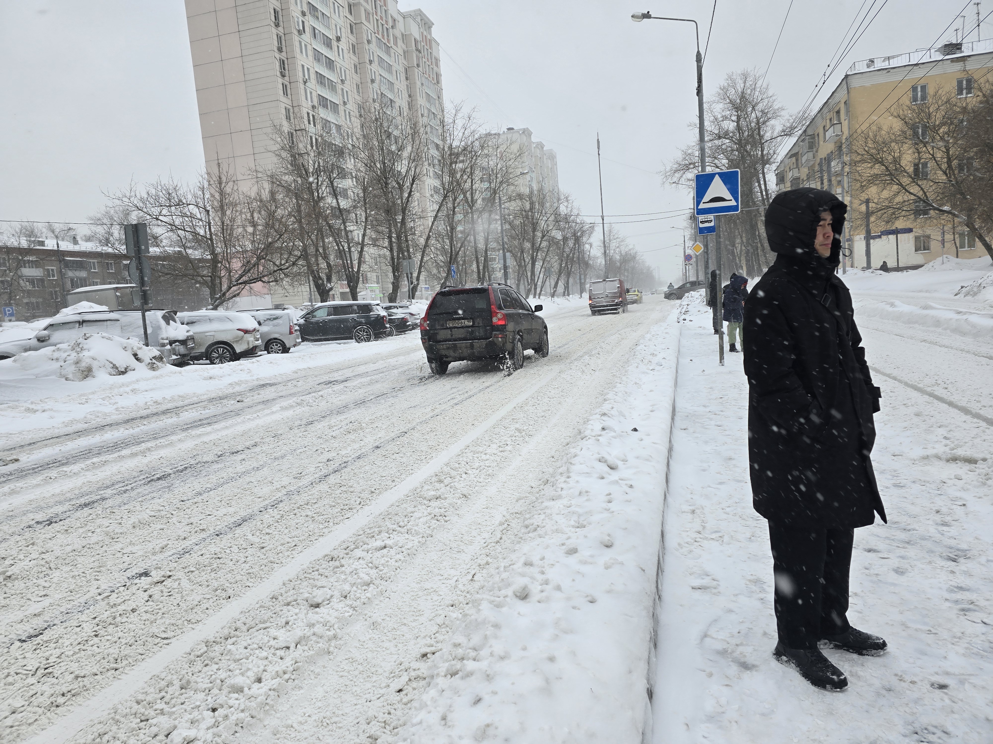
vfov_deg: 58.9
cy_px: 372
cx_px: 496
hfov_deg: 73.9
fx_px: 660
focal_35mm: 23
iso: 12
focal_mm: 6.3
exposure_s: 1/342
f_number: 1.7
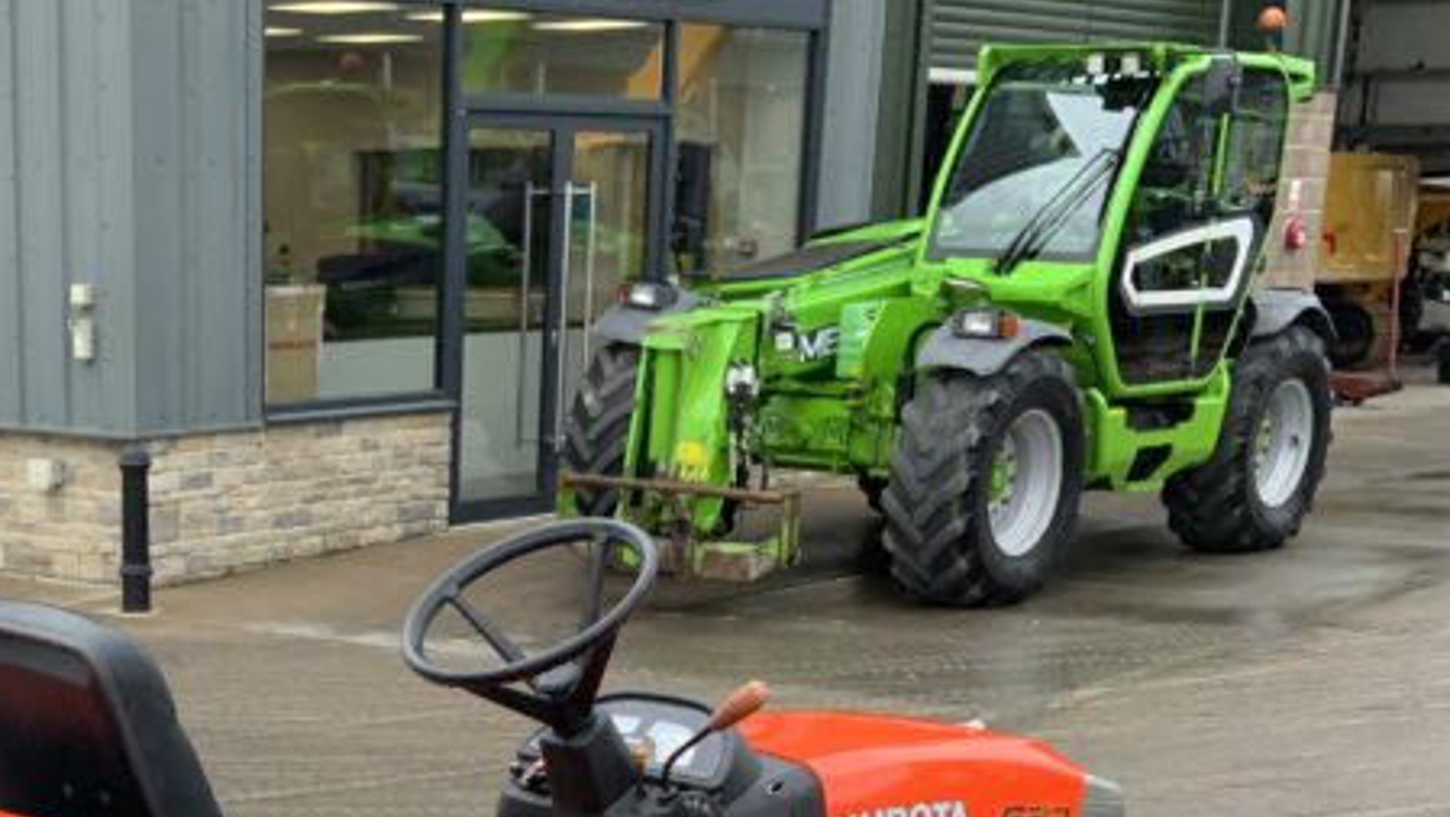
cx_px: 216
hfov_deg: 28.5
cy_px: 1188
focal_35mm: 72
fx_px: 2769
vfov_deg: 15.6
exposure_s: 1/122
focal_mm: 3
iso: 20
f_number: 1.8
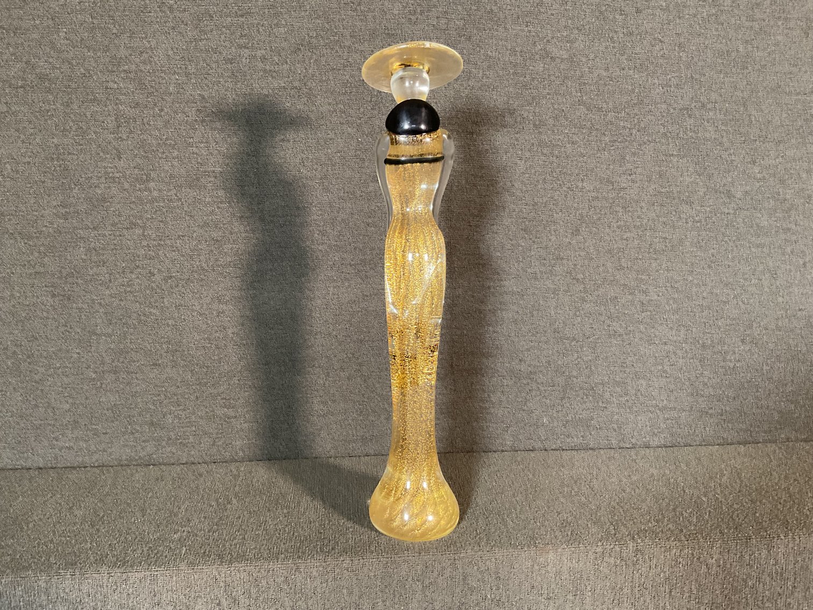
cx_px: 406
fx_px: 681
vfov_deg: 48.2
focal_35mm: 29
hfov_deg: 61.7
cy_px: 305
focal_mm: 3
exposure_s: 1/50
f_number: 1.8
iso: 200
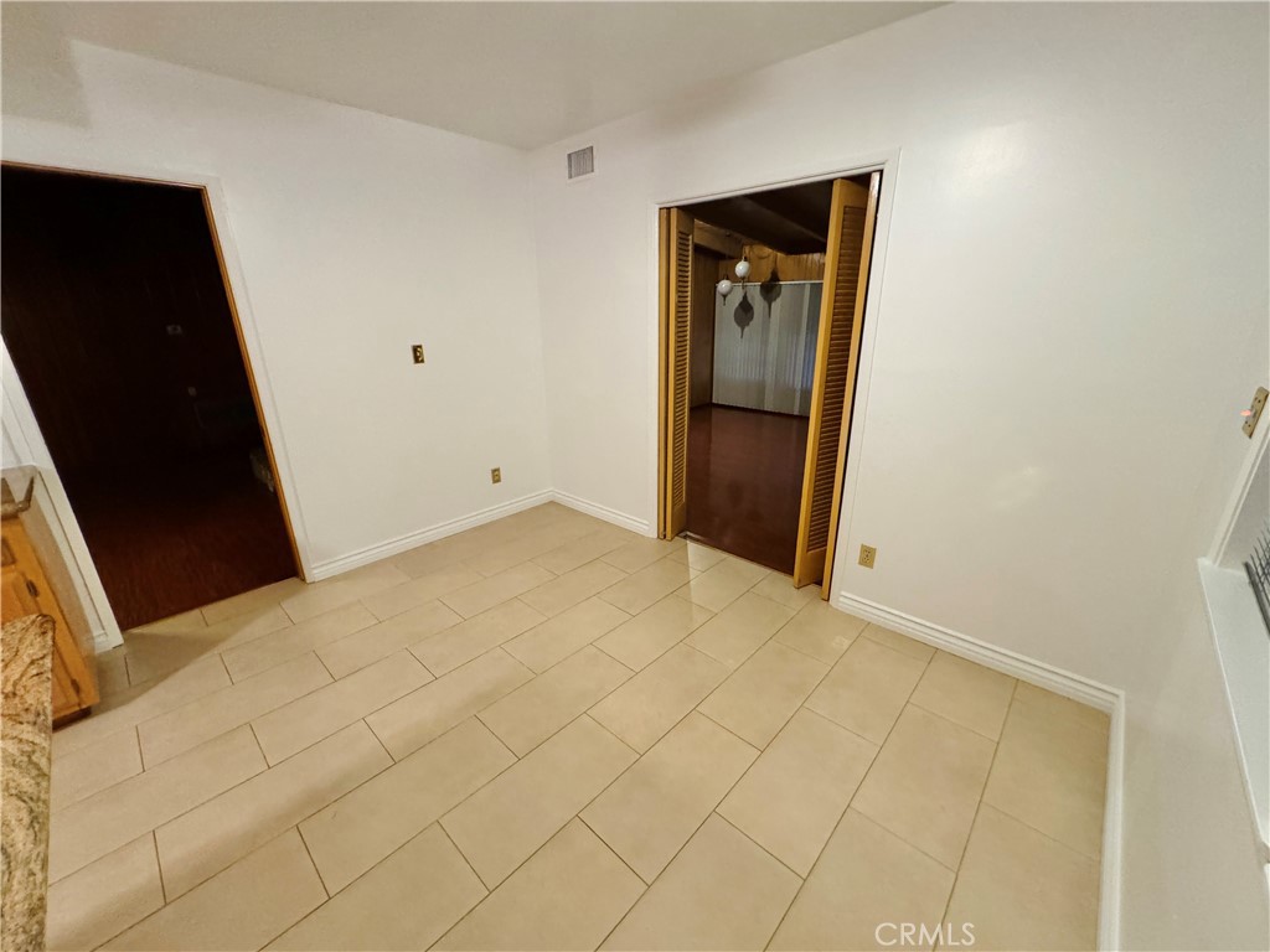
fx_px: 514
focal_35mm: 14
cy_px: 476
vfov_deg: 85.7
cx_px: 635
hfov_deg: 102.1
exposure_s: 1/60
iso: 800
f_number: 2.2
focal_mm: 2.22
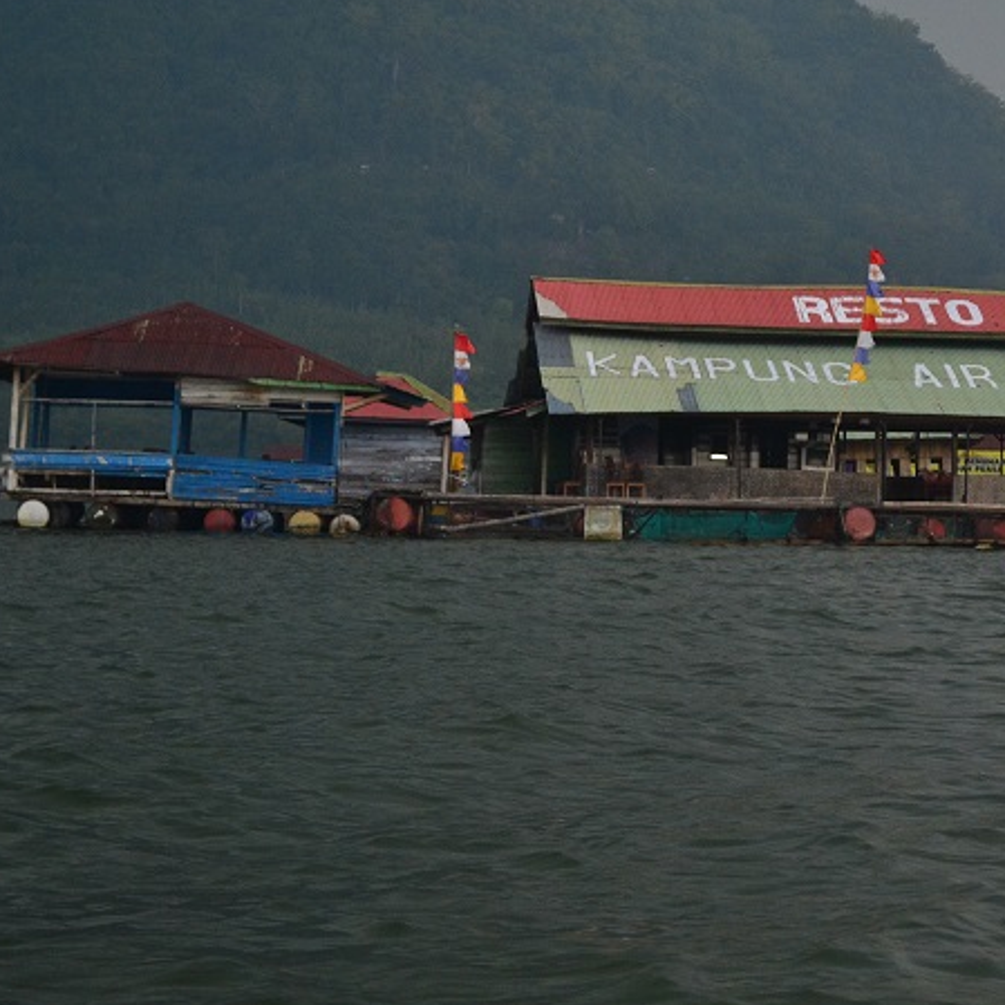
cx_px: 799
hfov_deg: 17.3
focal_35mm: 100
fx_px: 3285
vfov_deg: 17.4
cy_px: 525
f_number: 5.3
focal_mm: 44
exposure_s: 1/320
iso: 800
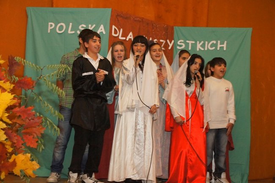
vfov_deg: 25.7
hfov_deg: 37.9
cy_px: 92
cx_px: 138
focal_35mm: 52
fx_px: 401
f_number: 5.6
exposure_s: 1/60
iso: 3200
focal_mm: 35
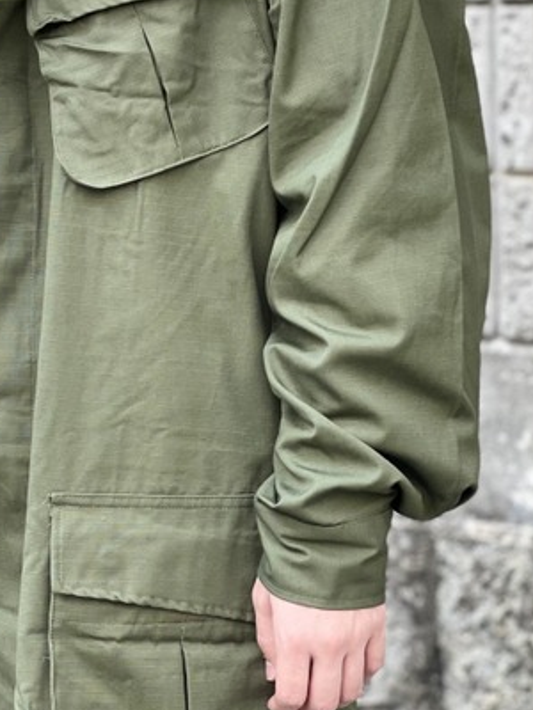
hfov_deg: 11.5
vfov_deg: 15.4
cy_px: 211
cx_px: 80
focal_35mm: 128
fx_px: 2628
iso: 40
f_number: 2.2
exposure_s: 1/121
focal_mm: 7.5
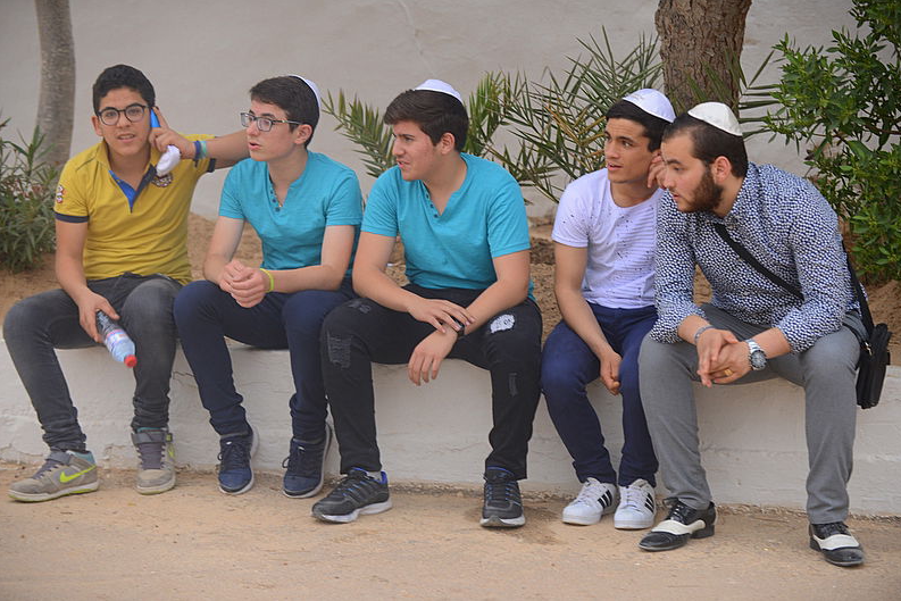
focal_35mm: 117
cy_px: 300
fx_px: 2929
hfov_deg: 17.5
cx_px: 451
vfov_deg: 11.7
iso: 250
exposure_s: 1/160
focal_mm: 116
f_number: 3.5
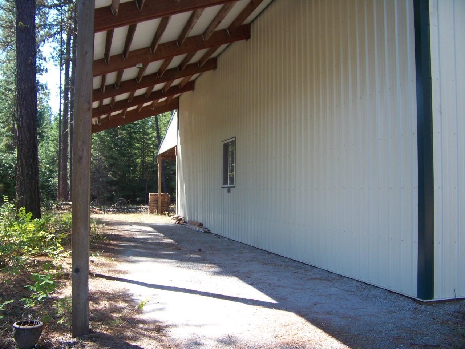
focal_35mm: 36
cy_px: 174
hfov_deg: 51.4
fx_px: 484
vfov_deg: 39.7
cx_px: 232
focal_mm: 5.85
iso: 64
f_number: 2.8
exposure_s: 1/160
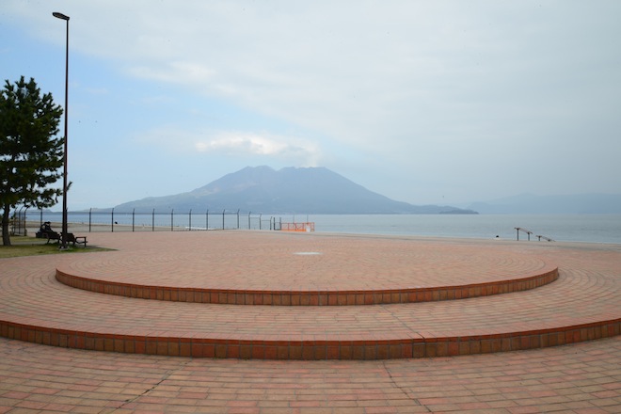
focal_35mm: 29
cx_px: 310
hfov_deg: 63.7
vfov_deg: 45.0
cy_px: 207
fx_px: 500
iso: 100
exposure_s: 1/13
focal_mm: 29
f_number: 25
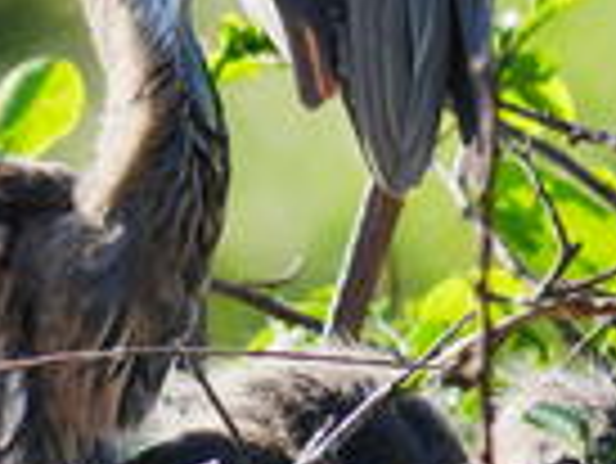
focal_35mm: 1977
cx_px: 108
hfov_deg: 1.0
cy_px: 140
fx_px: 35212
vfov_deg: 0.8
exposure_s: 1/640
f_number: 5.6
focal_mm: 300
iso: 320
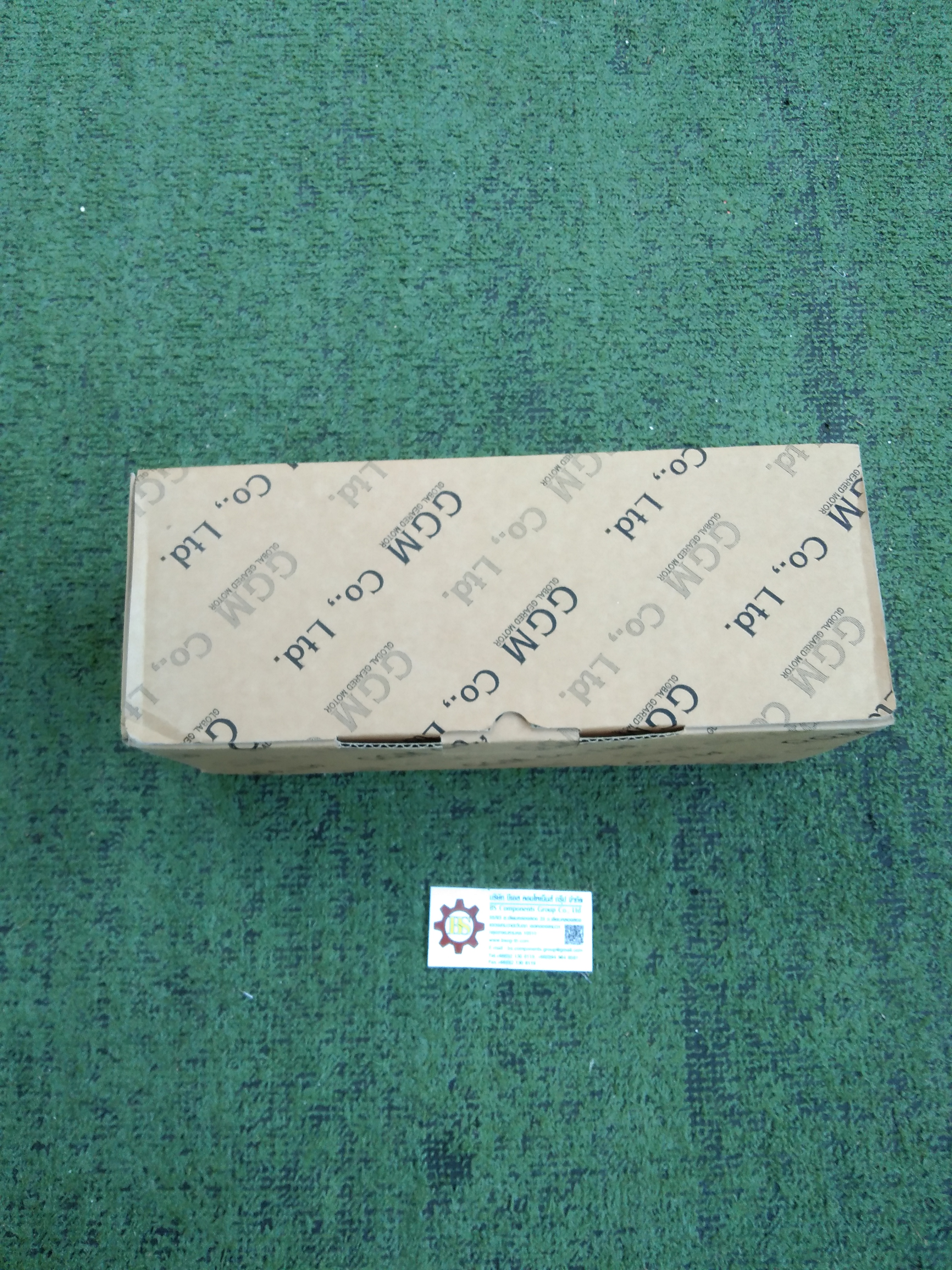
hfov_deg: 46.8
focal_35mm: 30
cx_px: 476
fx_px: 1100
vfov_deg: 60.0
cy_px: 635
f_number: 2.2
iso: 221
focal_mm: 3.65
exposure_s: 1/50
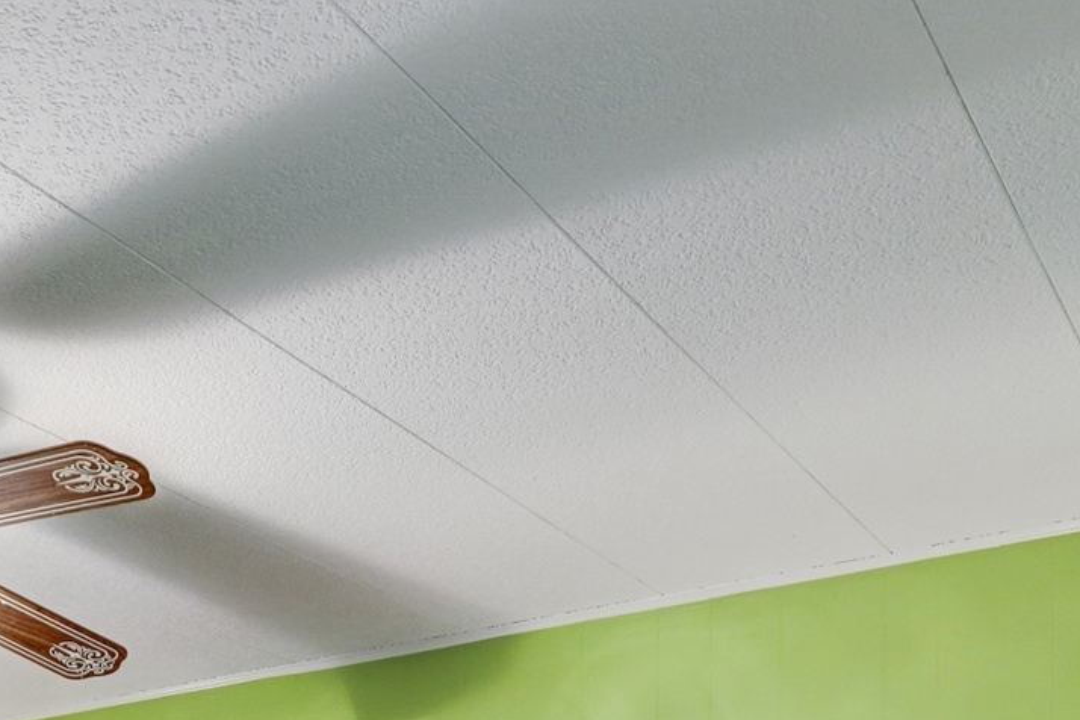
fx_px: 1680
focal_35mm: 56
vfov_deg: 20.5
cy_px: 1102
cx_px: 312
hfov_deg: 35.1
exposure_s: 1/3
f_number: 8
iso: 400
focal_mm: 16
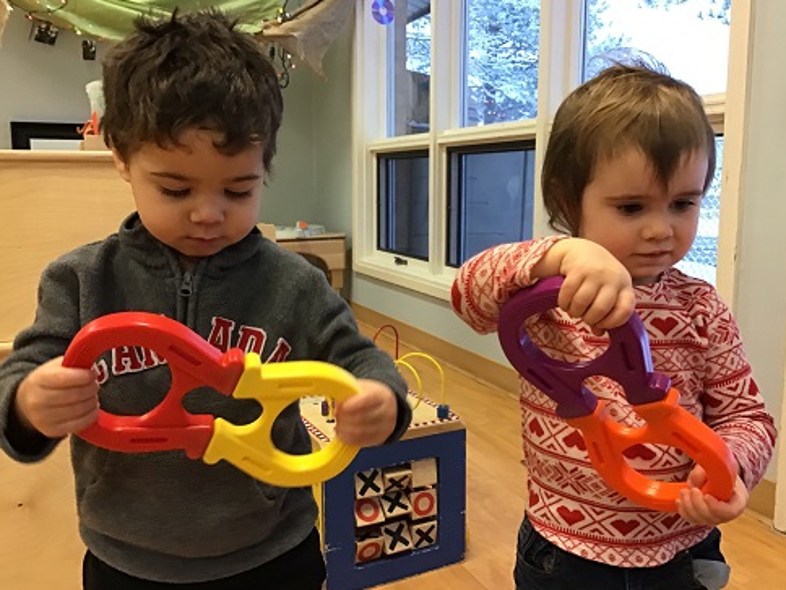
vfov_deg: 44.2
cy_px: 290
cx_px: 404
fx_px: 727
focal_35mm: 32
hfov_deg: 56.8
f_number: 2.4
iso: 125
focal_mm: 3.3
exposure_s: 1/30
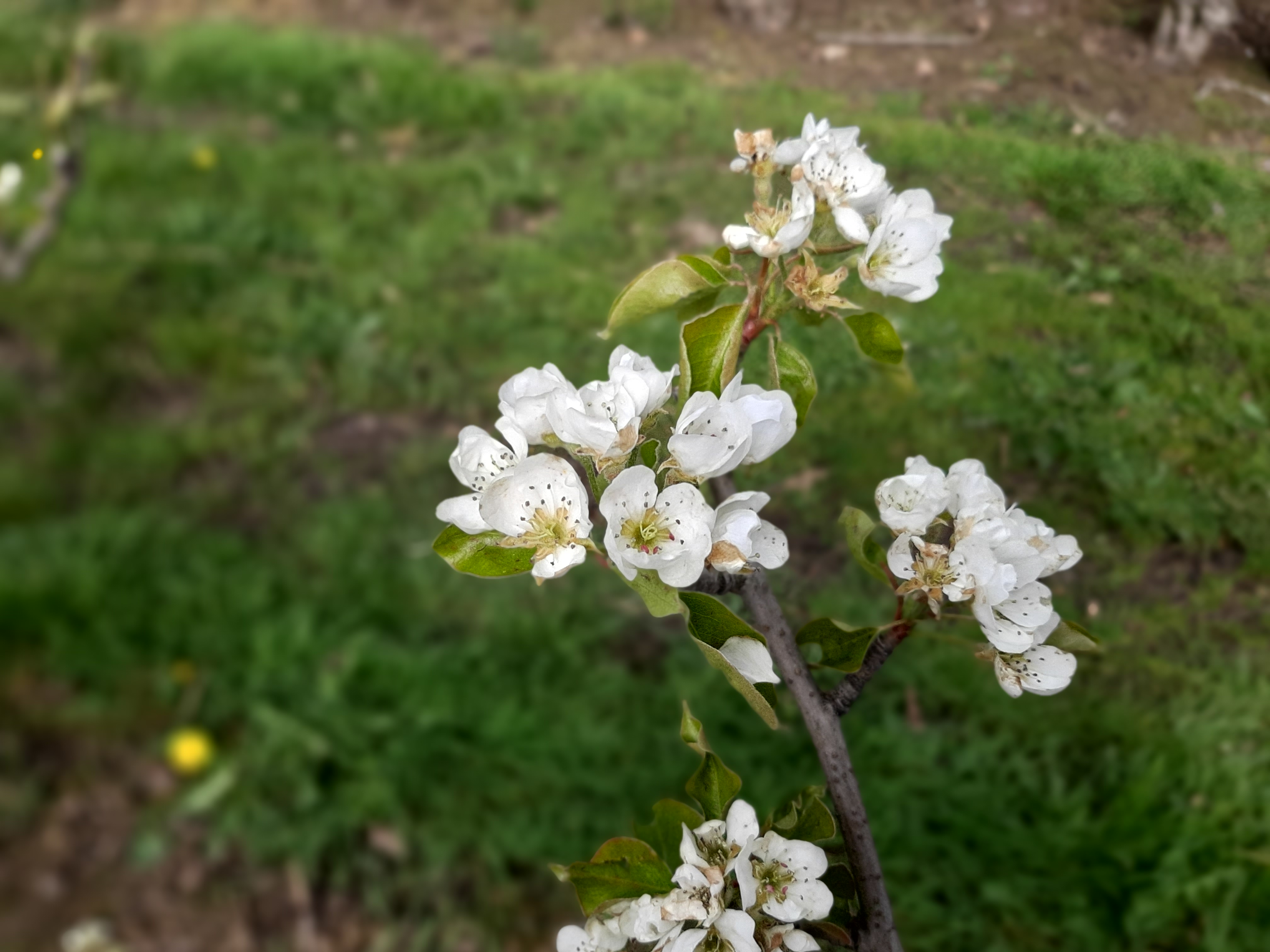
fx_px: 954
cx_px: 635
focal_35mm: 26
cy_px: 476
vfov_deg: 53.1
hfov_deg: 67.3
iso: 40
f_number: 1.7
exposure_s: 1/1189
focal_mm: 3.93
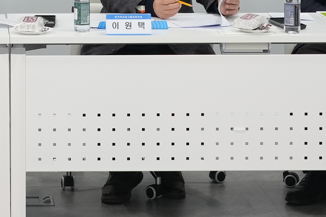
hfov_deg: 11.8
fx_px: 1557
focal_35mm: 172
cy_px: -123
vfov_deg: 7.8
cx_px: -19
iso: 1600
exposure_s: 1/60
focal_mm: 43
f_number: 8
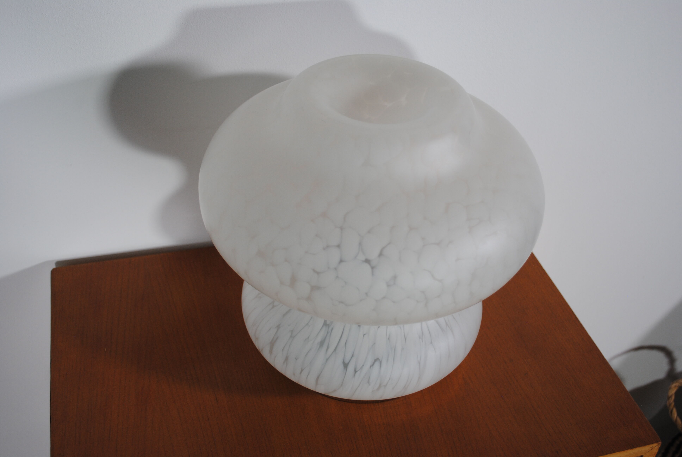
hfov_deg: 46.3
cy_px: 228
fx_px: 797
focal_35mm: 42
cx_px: 341
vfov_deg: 32.0
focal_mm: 28
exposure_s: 1/40
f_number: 4.5
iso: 200
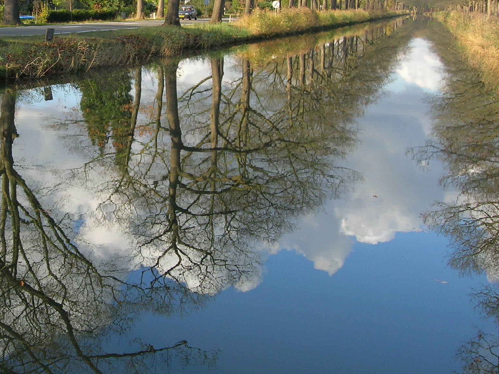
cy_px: 90
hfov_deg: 29.7
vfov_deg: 22.7
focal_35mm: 64
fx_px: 923
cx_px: 112
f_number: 4.8
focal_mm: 7.8
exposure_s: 1/153
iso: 64
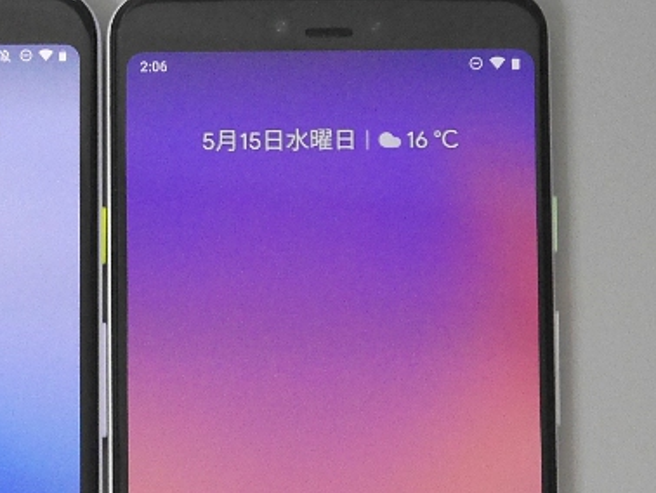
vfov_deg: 15.7
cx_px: 104
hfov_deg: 20.8
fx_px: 1764
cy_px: 448
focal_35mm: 93
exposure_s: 1/60
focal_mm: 22
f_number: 4.7
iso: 1600
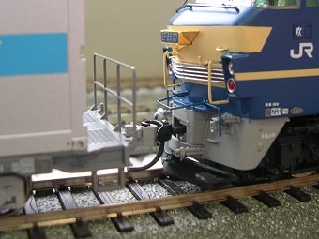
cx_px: 161
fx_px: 470
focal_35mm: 51
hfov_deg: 37.5
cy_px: 66
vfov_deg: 28.2
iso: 50
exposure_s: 1/10.5
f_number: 2.8
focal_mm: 5.8
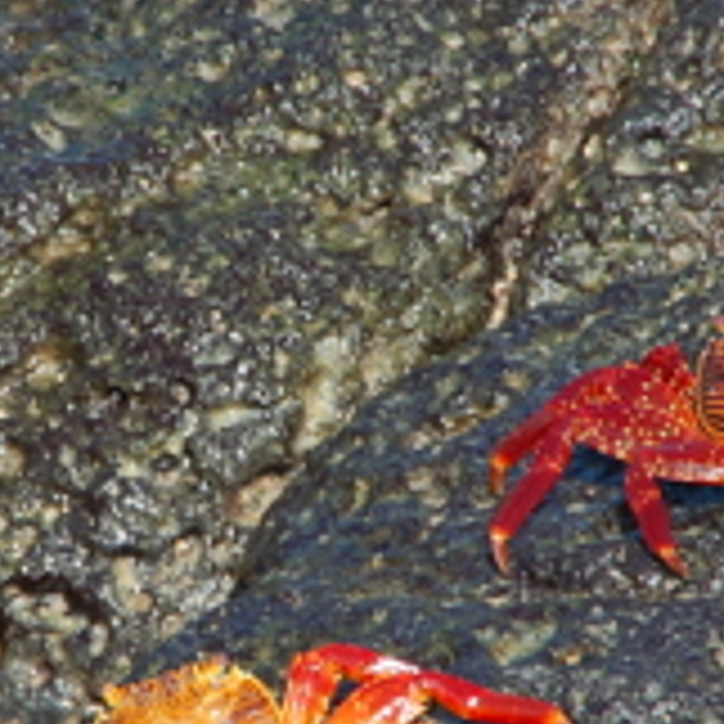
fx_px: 25698
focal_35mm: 1086
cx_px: 216
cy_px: 346
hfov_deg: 1.6
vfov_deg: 1.6
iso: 200
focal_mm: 250
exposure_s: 1/400
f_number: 6.3
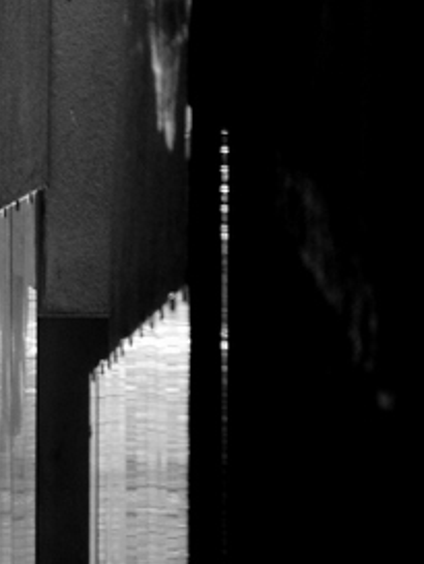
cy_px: -63
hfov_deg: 2.2
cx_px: -364
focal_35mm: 664
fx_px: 10837
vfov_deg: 3.0
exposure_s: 1/80
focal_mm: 105
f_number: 5.6
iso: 320
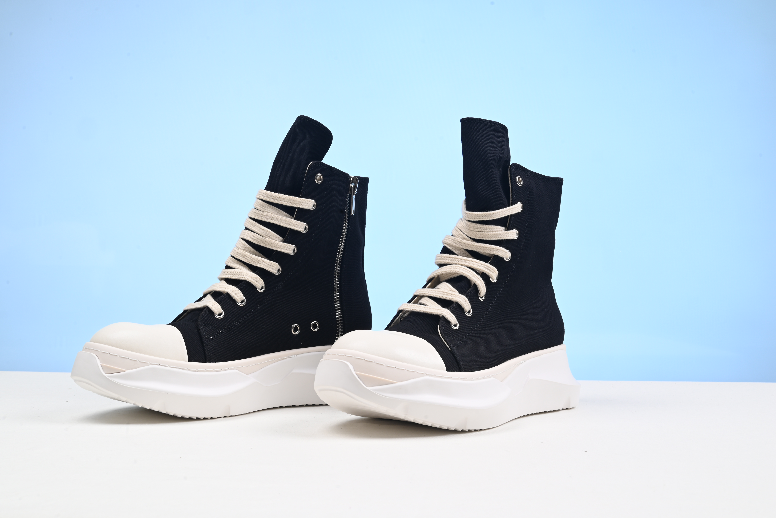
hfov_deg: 48.4
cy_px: 259
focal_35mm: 40
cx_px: 388
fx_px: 863
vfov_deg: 33.4
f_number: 16
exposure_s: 1/2
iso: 100
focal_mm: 40
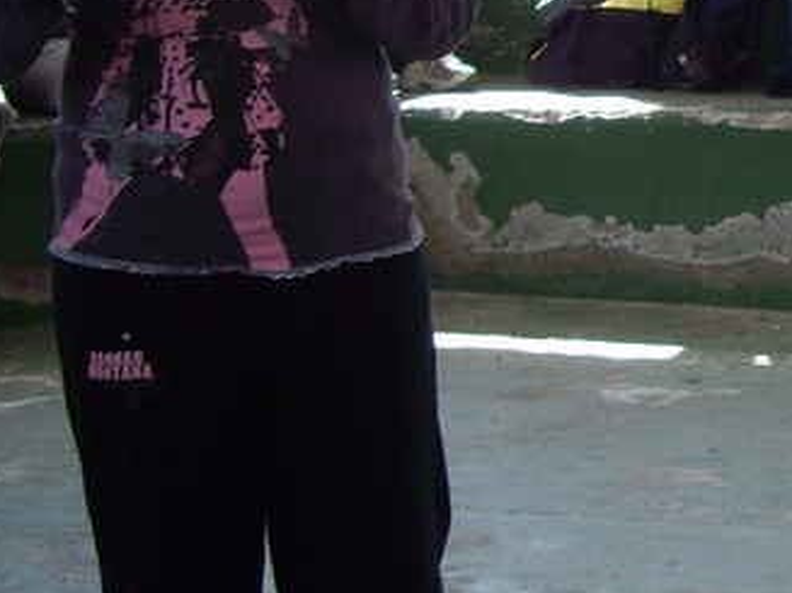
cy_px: -94
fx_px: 2722
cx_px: 1071
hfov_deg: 15.6
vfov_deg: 12.2
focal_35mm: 119
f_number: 2.7
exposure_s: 1/250
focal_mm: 6.2
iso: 64
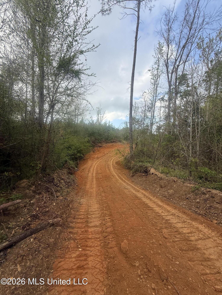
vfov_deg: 102.1
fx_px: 120
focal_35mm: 14
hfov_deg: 85.7
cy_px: 148
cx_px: 111
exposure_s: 1/498
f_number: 2.2
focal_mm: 2.22
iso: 50
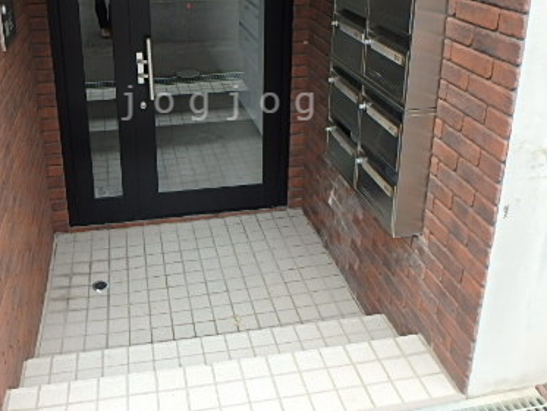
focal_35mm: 36
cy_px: 103
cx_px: 221
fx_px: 569
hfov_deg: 51.0
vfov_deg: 38.6
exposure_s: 1/100
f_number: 3.5
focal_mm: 3.7
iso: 125
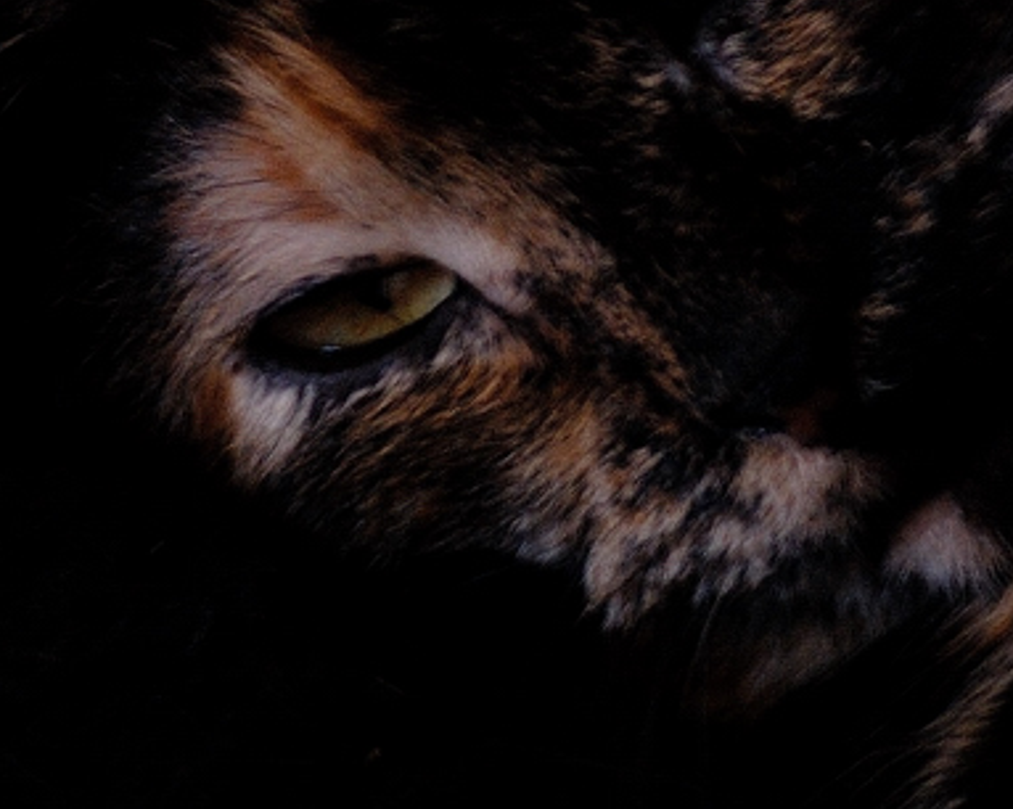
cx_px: 659
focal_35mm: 589
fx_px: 17650
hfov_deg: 3.3
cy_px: 131
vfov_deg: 2.6
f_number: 5.6
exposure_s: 1/25
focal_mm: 100
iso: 200
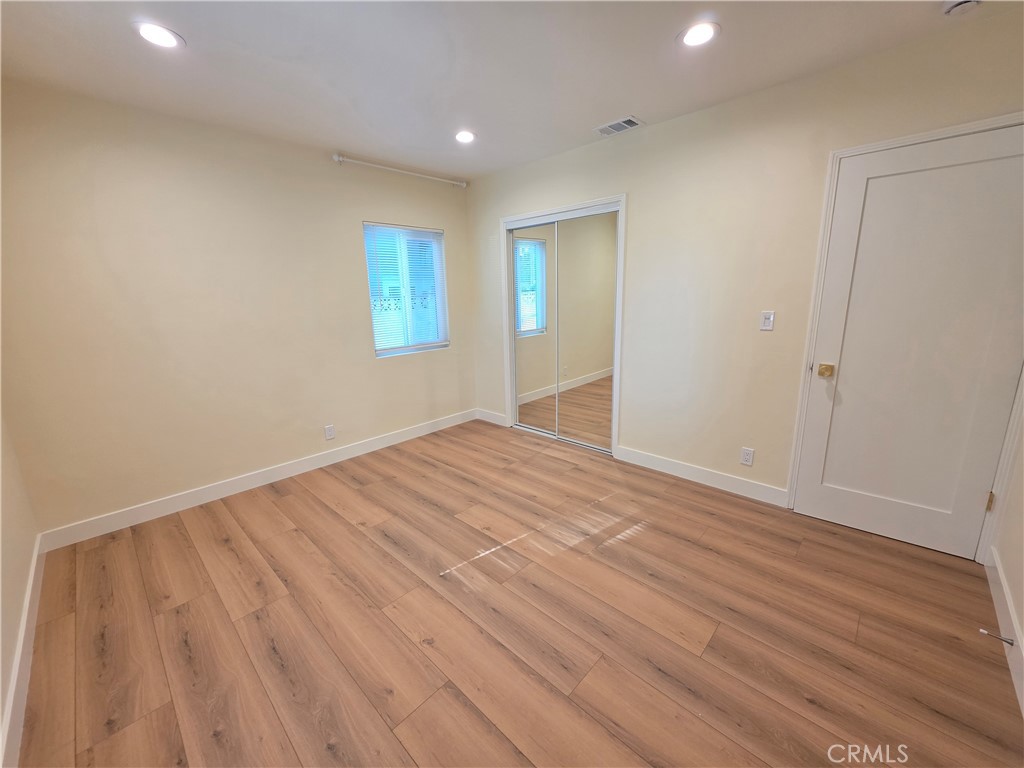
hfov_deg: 106.2
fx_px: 385
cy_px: 384
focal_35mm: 13
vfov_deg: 89.9
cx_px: 512
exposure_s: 1/120
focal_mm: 2.2
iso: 160
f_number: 1.9
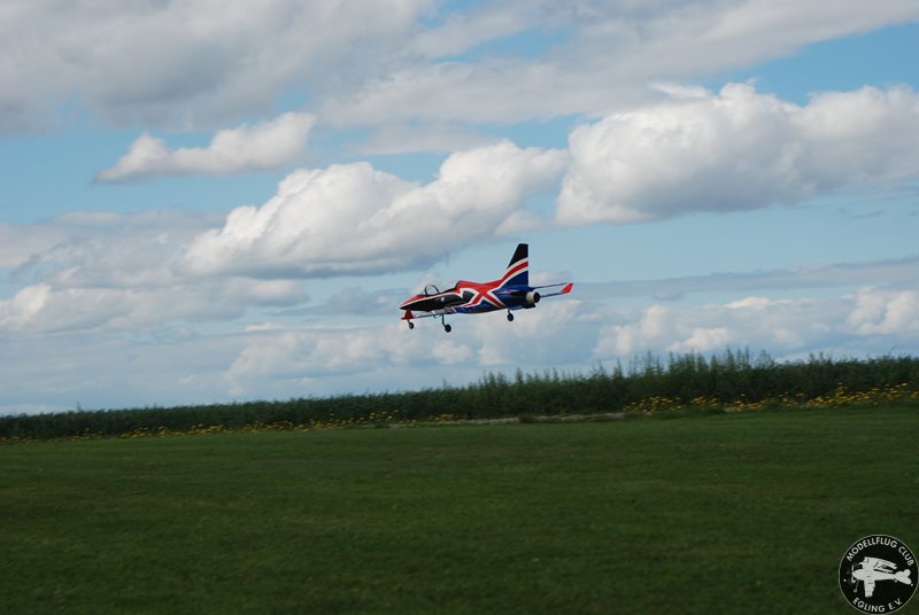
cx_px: 460
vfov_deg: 13.1
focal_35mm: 105
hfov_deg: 19.4
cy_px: 308
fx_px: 2684
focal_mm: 70
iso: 100
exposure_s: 1/640
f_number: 6.3
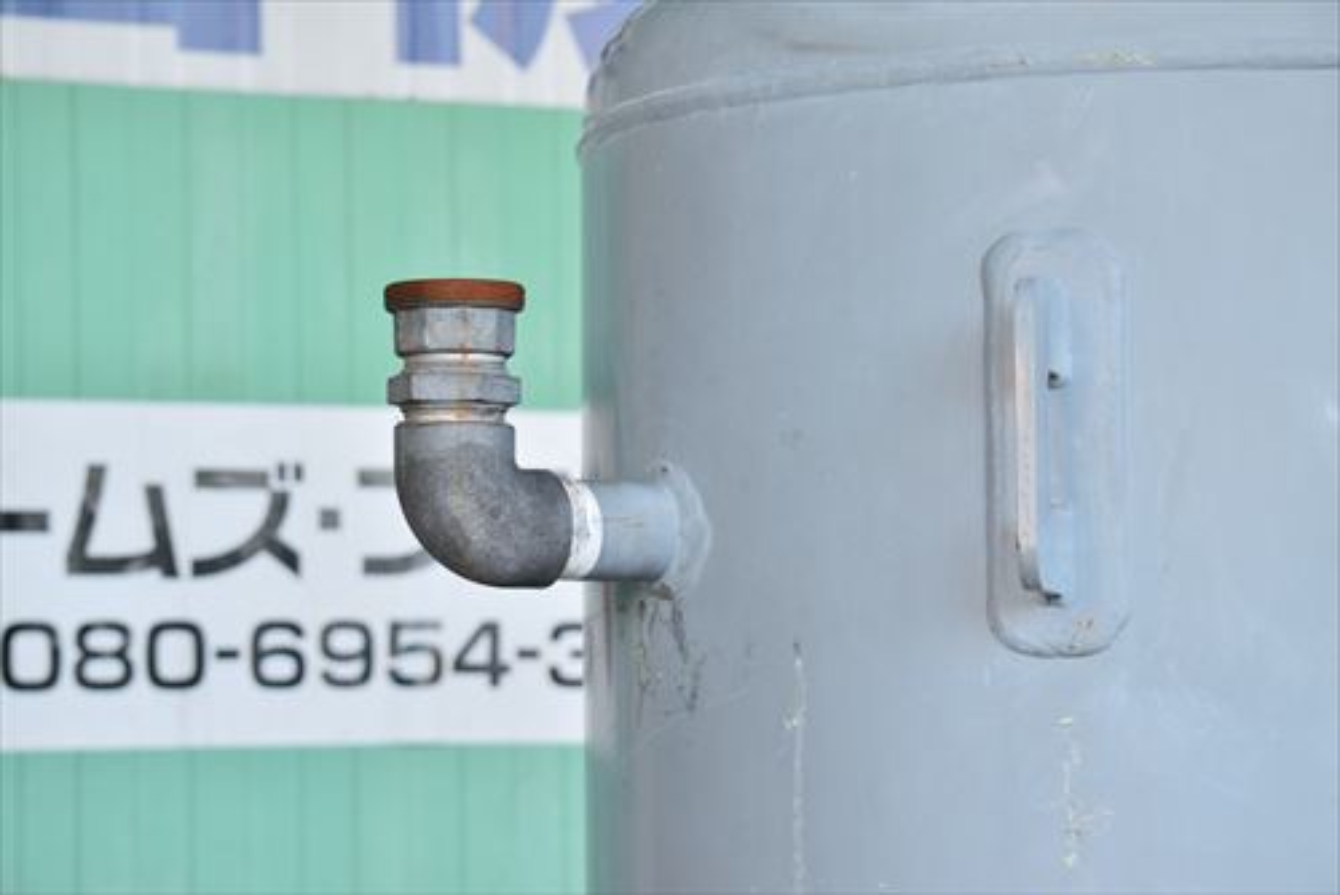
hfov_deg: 19.4
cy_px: 448
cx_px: 670
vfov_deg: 13.1
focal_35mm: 105
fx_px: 3910
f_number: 6.3
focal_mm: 70
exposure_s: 1/80
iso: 1250
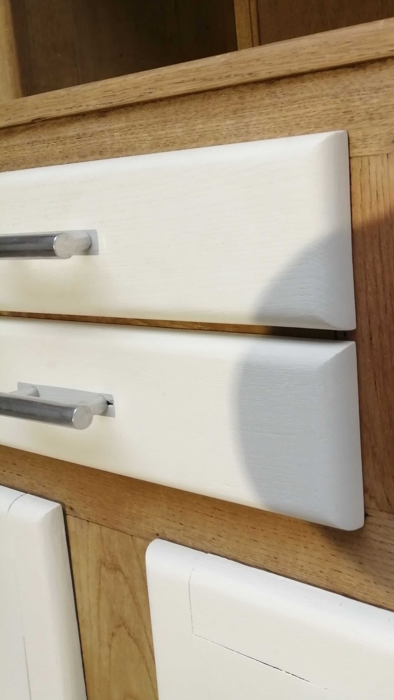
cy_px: 292
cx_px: 311
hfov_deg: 33.7
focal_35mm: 34
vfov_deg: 57.7
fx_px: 631
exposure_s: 1/33.3
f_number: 1.8
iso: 200
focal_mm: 3.62
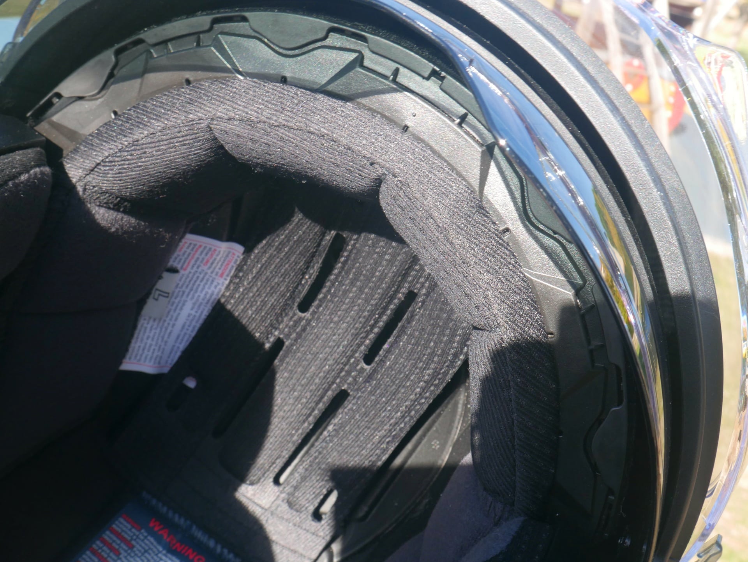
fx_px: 865
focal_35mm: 40
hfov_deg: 46.8
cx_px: 374
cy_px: 281
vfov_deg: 36.0
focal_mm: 20
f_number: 13
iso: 400
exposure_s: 1/60
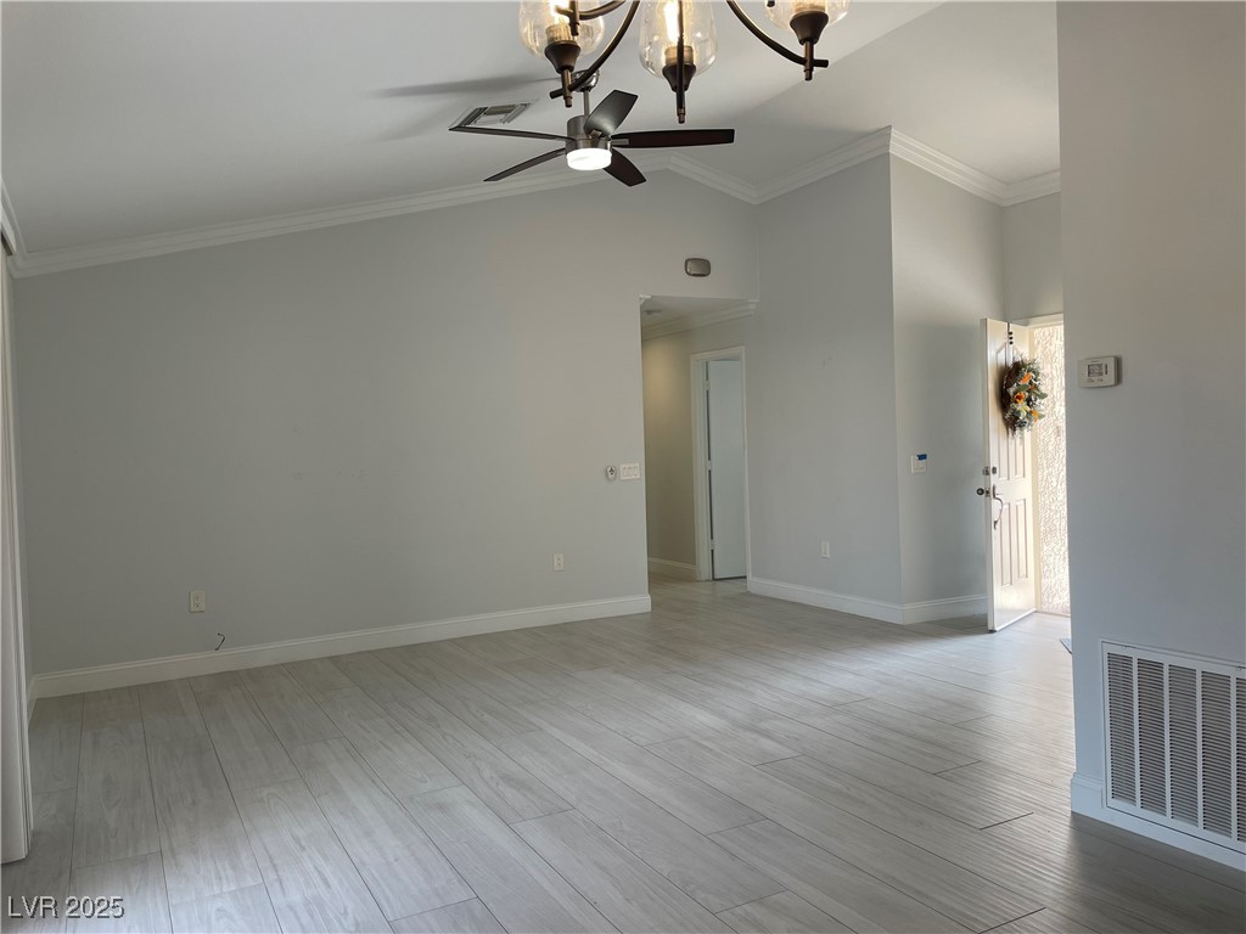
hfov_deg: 67.3
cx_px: 623
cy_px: 467
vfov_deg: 53.1
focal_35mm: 26
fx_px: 936
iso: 40
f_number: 1.6
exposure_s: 1/120
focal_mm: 4.2
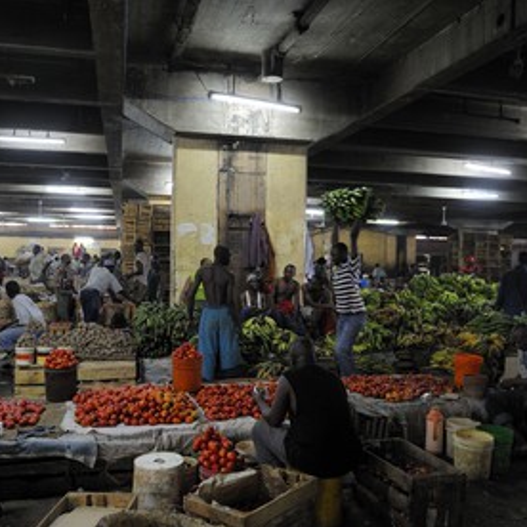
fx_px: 534
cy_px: 265
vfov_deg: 52.5
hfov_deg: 52.5
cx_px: 242
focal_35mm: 31
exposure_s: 1/50
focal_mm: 24
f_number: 2.8
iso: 1600
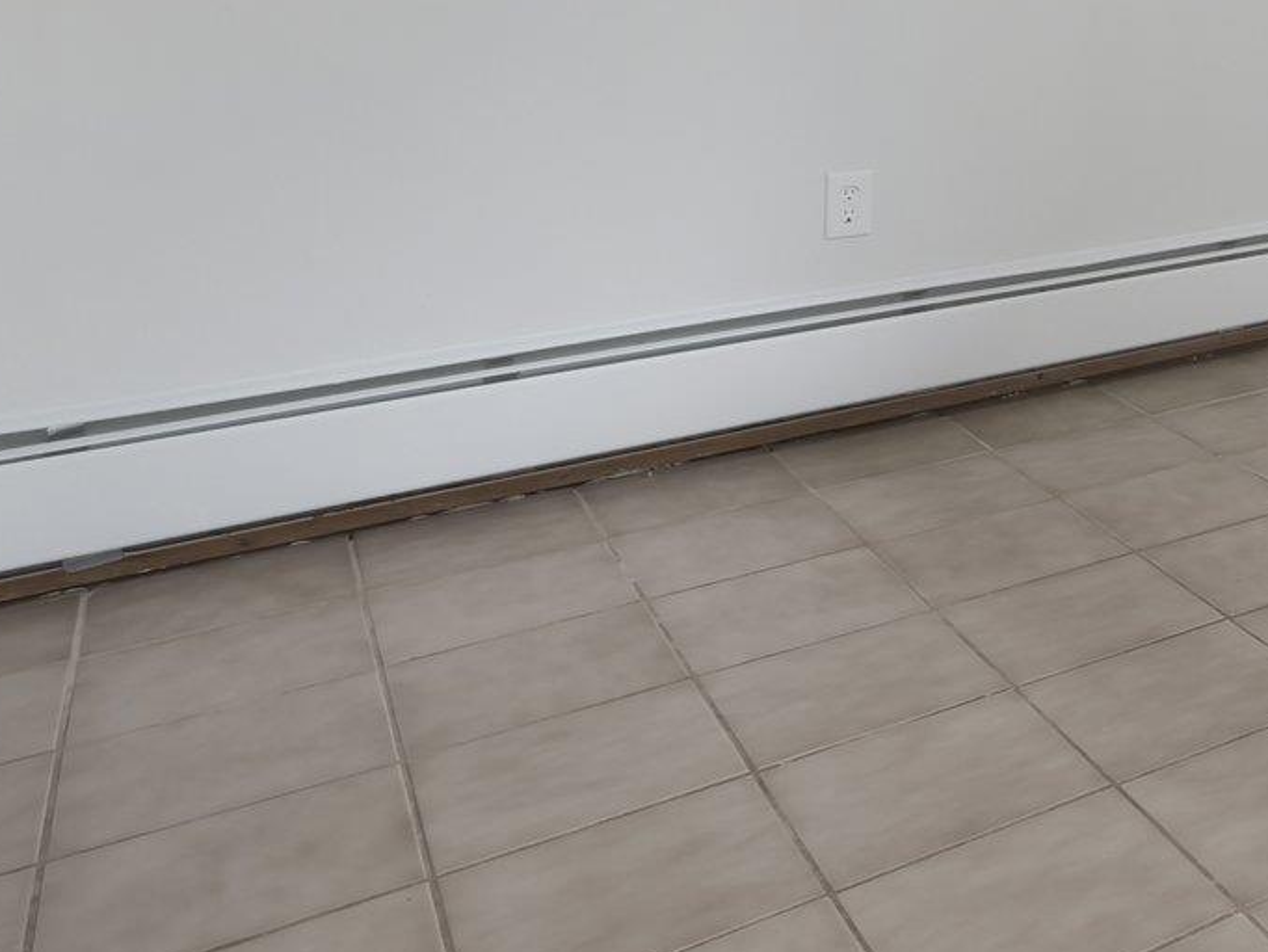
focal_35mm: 42
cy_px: -108
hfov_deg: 32.8
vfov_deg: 30.5
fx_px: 1539
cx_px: 1666
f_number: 8
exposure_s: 1/6
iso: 400
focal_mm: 7
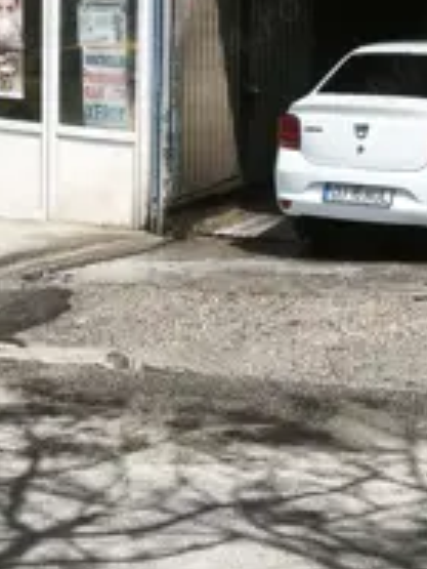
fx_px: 1774
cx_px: 310
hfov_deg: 13.7
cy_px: 354
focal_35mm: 108
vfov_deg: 18.2
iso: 50
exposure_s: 1/440
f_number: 1.9
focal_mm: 7.1
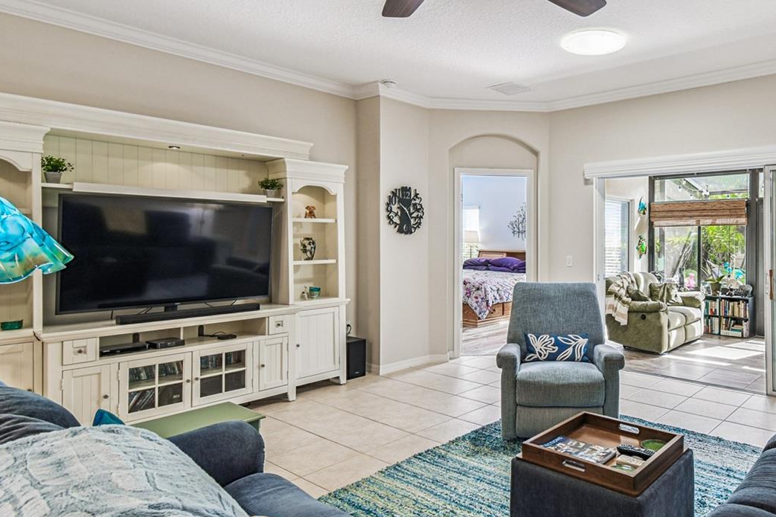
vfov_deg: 55.1
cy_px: 253
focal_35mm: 23
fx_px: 496
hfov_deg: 73.3
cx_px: 530
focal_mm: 10
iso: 100
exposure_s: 1/10
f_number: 7.1
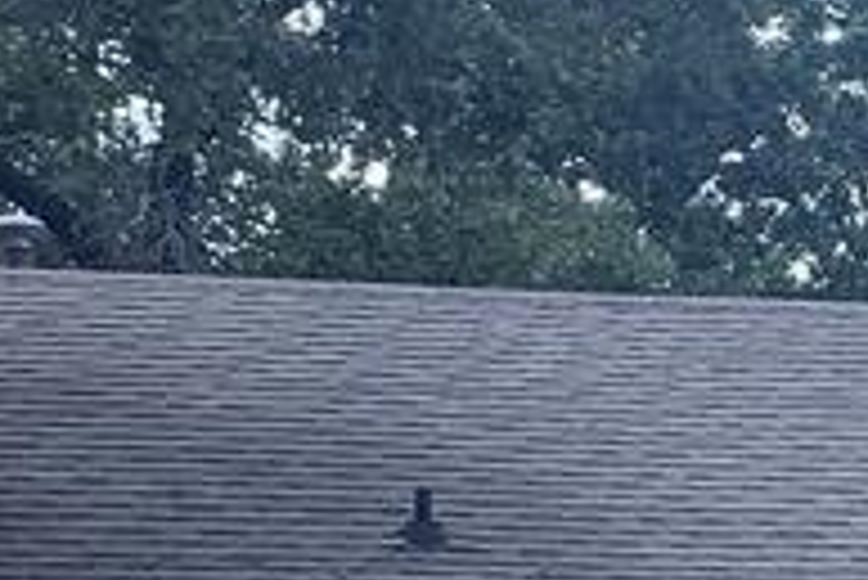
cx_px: 1174
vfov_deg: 7.5
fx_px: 4319
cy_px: 994
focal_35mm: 179
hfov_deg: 11.2
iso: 25
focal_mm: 4.25
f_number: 1.8
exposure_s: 1/540
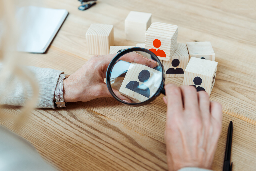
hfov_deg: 39.6
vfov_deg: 27.0
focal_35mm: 50
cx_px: 128
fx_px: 356
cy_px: 86
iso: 320
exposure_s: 1/160
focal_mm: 50
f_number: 4
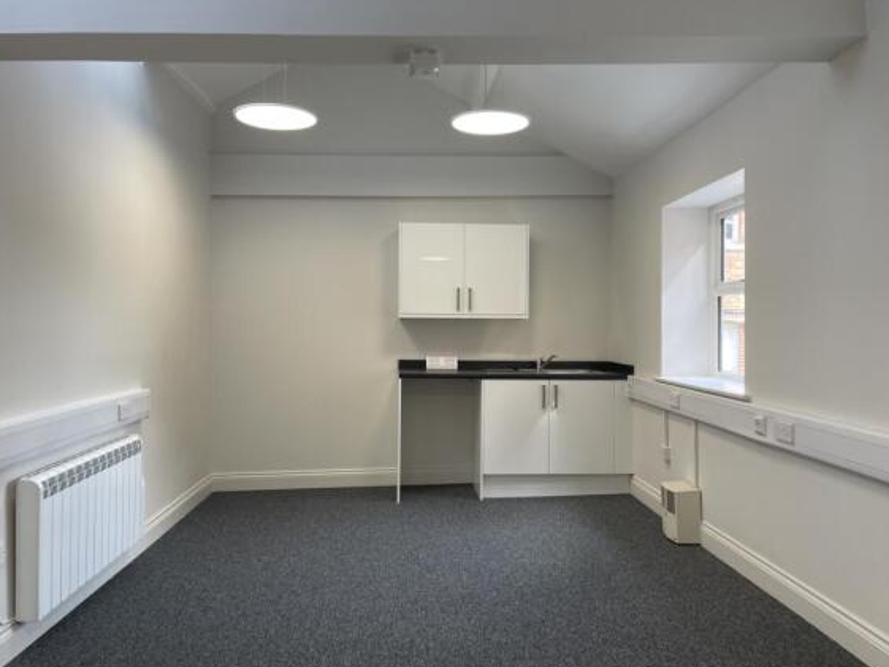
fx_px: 694
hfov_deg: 65.3
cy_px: 338
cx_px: 446
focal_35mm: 27
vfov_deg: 51.4
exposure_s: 1/100
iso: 32
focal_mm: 4.2
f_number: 1.6
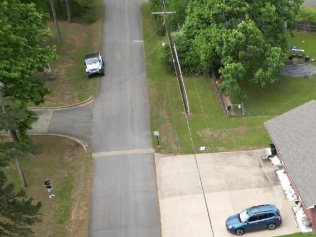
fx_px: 557
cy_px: 284
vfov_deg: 22.2
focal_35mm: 61
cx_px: 363
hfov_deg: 28.3
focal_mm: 6.72
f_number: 1.7
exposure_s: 1/725
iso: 110
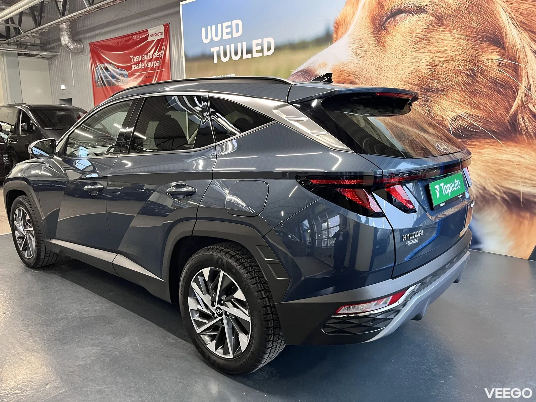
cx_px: 268
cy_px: 201
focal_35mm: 26
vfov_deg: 53.1
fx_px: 403
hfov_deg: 67.3
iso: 200
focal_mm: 5.1
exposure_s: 1/60
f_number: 1.6
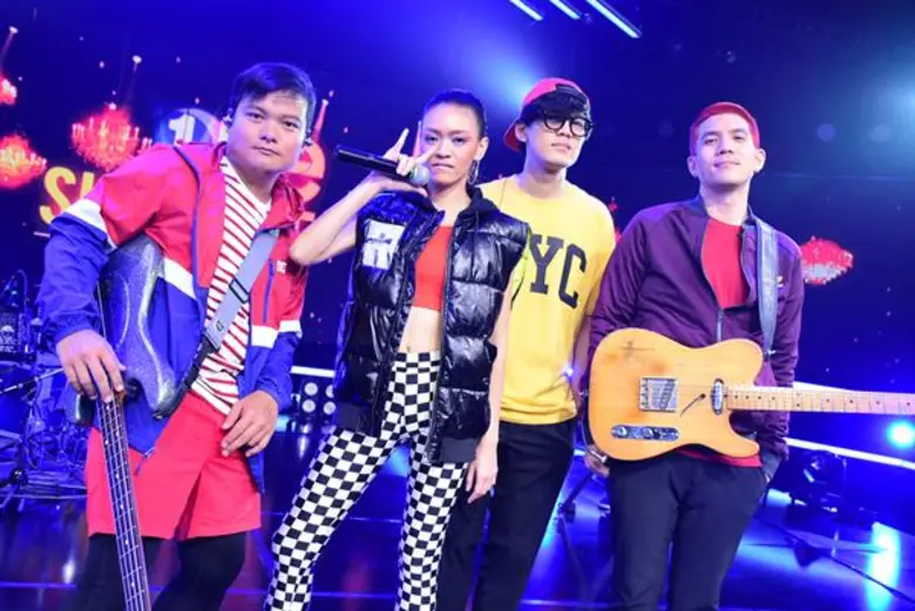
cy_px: 306
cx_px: 458
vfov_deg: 36.9
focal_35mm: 36
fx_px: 915
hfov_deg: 53.1
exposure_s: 1/1000
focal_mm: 24
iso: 6400
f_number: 3.8
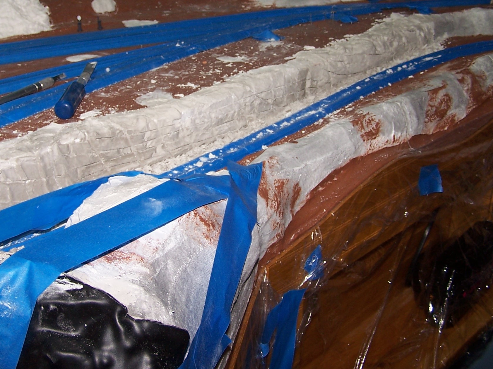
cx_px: 216
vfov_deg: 27.9
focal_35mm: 52
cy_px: 140
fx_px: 741
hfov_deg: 36.8
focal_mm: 6.3
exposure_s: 1/60
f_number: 2.8
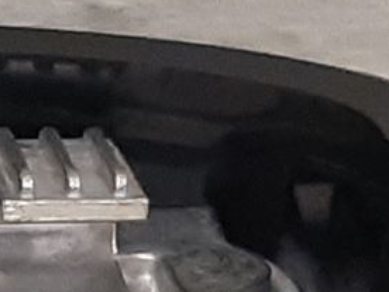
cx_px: -481
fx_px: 2169
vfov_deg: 7.5
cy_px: 525
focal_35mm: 193
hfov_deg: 9.4
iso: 250
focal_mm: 3.93
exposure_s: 1/50
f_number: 1.7
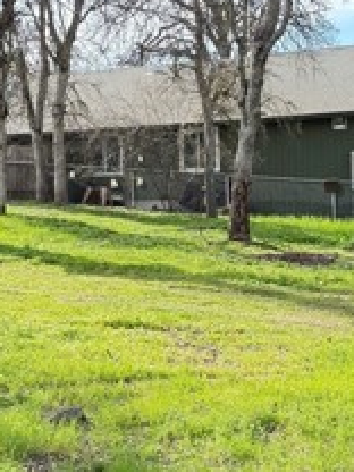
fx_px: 1009
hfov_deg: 19.9
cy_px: 218
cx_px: 177
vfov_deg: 26.3
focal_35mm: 74
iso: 100
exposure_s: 1/735
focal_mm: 6.76
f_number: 1.78
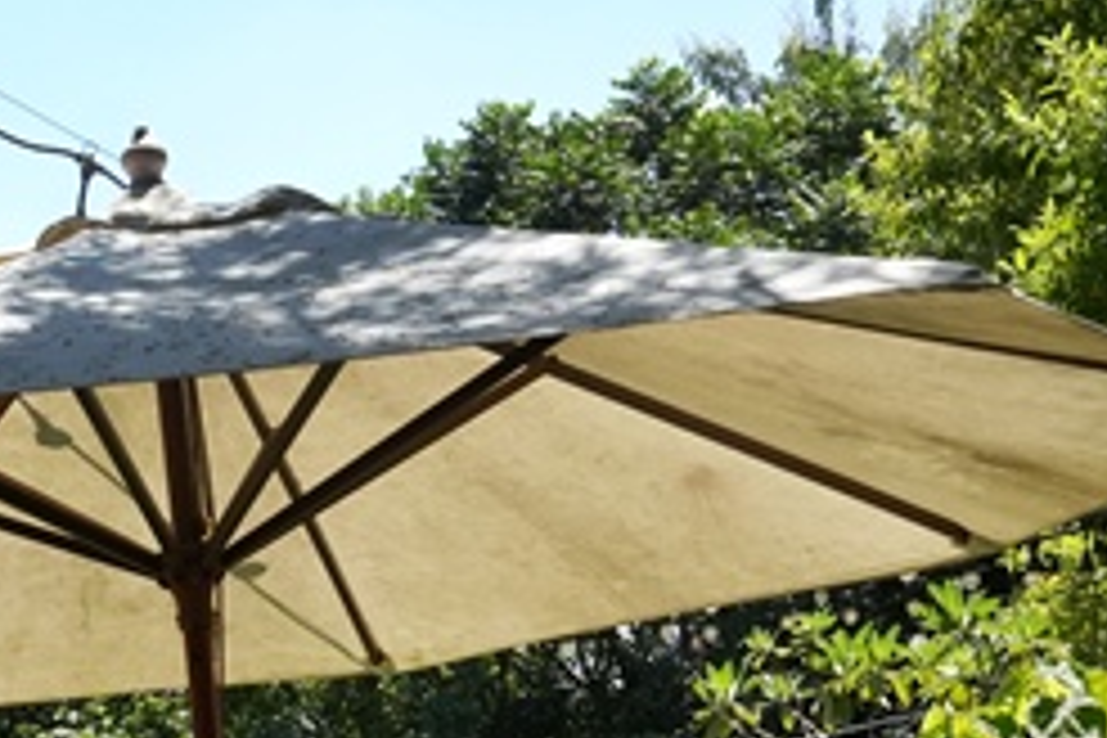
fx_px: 3075
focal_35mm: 100
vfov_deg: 13.0
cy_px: 1091
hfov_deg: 18.4
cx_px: -495
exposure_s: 1/1600
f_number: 8
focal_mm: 24
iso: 1250
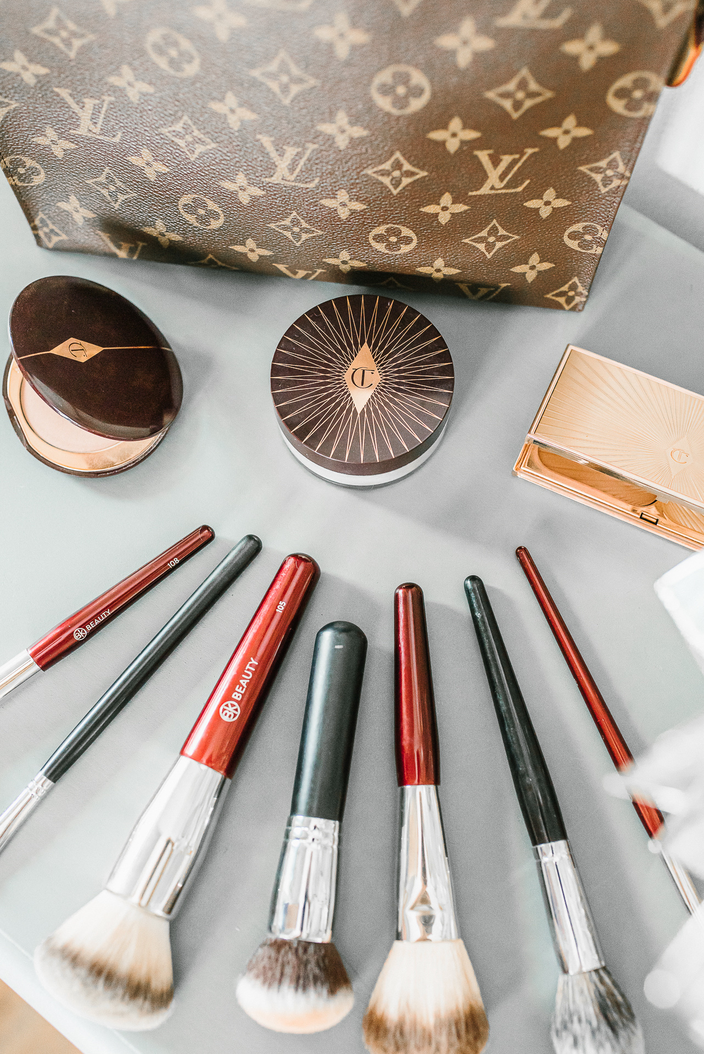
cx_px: 352
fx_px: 1025
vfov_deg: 54.4
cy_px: 527
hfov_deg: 37.9
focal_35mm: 35
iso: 1600
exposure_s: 1/250
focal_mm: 35
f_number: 3.2
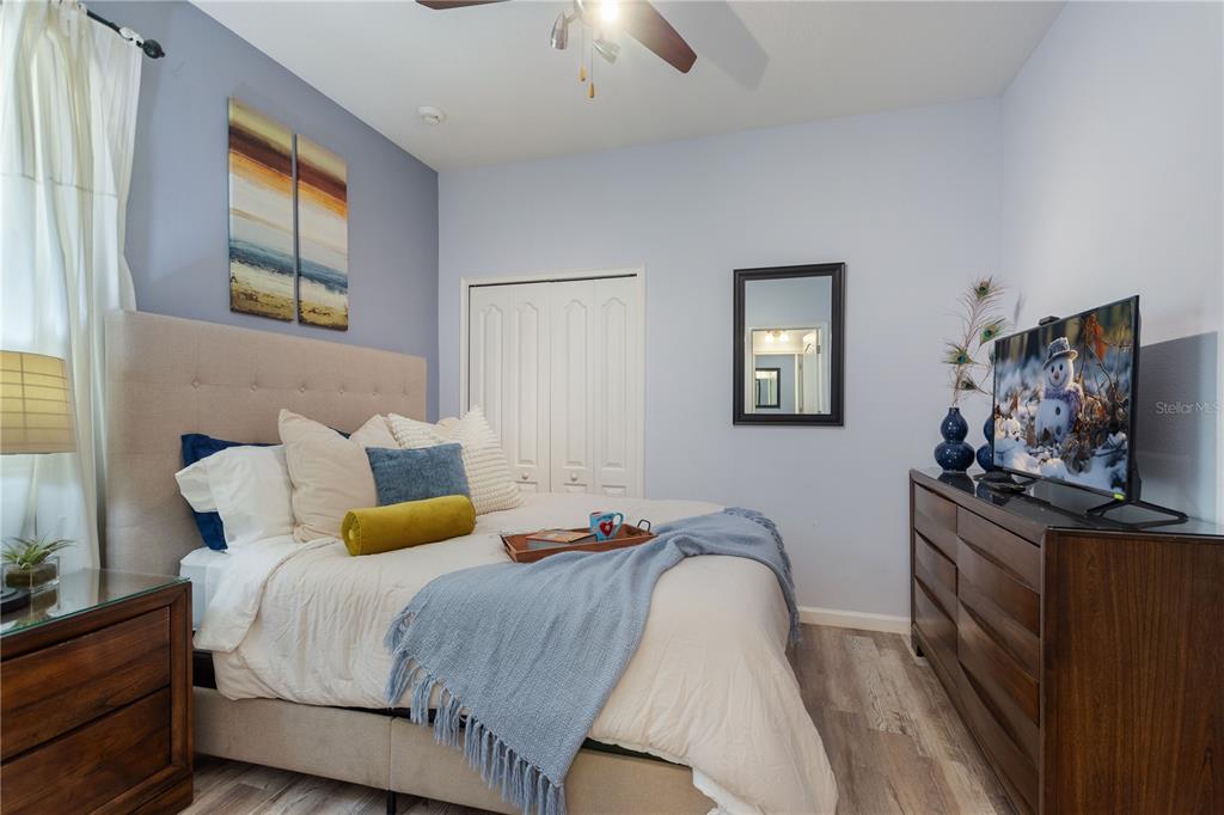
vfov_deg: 77.3
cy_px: 408
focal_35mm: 15
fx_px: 510
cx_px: 612
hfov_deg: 100.4
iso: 400
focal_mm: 10
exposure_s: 1/5
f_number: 4.5
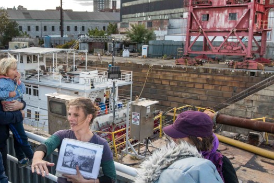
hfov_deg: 48.2
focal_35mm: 39
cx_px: 79
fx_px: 297
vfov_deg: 34.2
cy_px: 100
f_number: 8
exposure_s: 1/250
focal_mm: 20
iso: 640
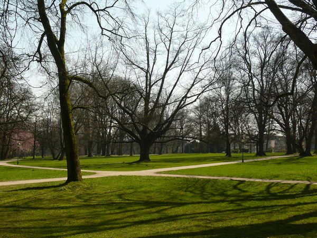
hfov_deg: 42.1
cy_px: 119
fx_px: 412
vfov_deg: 32.2
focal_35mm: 45
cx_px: 158
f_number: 4.5
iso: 100
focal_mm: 9.6
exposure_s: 1/250
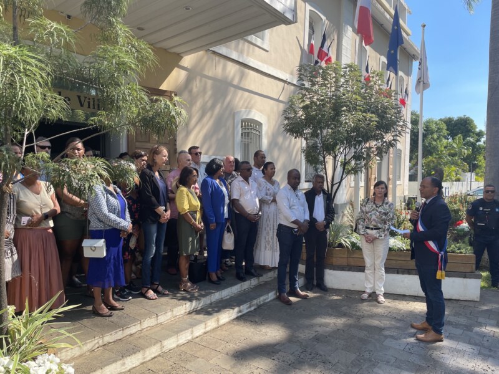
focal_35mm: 26
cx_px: 250
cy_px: 187
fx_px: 375
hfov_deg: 67.3
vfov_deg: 53.1
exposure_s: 1/1473
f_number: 1.6
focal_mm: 4.2
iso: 32
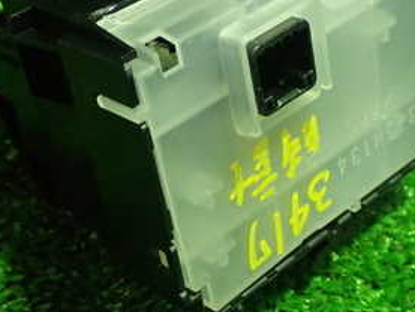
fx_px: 936
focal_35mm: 78
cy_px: 110
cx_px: 223
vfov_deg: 18.9
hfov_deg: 25.0
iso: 800
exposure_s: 1/20
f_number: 2.5
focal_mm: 6.37
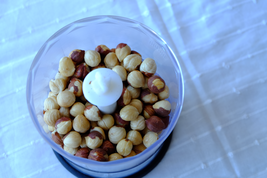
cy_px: 89
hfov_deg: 31.9
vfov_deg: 21.6
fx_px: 467
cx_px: 134
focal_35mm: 63
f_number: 5.6
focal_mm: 41.8
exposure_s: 1/15
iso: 200
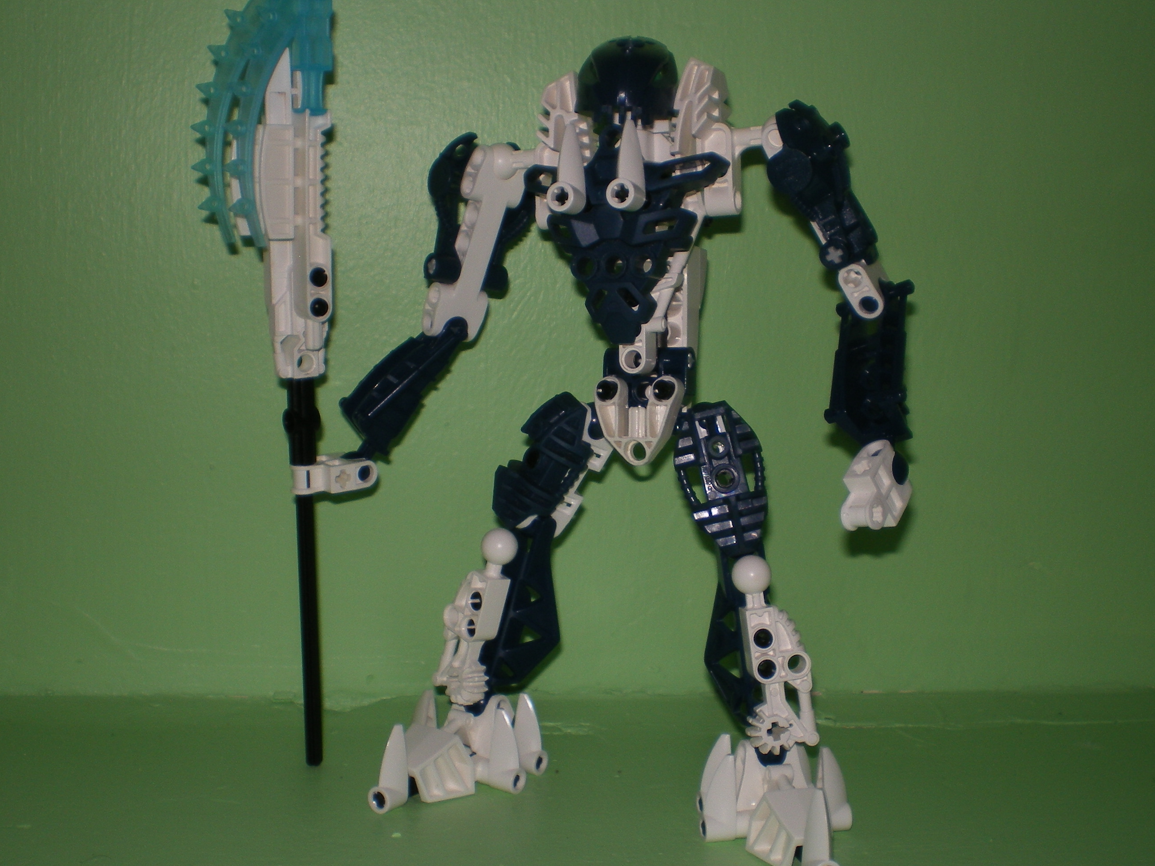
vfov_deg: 32.2
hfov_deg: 42.1
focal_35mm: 45
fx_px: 1502
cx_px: 573
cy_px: 402
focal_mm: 6.3
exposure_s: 1/30
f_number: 4.6
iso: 64
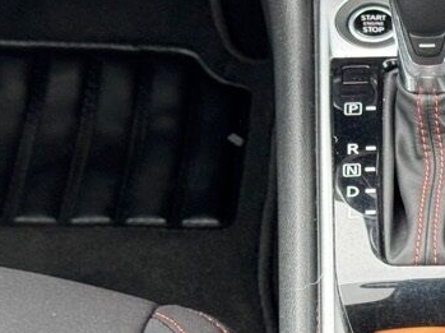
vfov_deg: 10.4
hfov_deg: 13.6
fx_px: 1811
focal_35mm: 141
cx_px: 546
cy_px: 319
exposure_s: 1/68
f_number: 1.78
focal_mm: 6.76
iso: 100
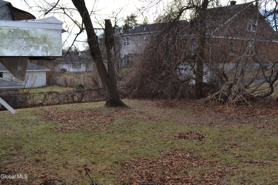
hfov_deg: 49.6
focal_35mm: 39
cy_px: 92
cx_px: 139
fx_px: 301
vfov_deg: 34.2
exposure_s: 1/200
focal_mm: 26
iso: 100
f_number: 5.6
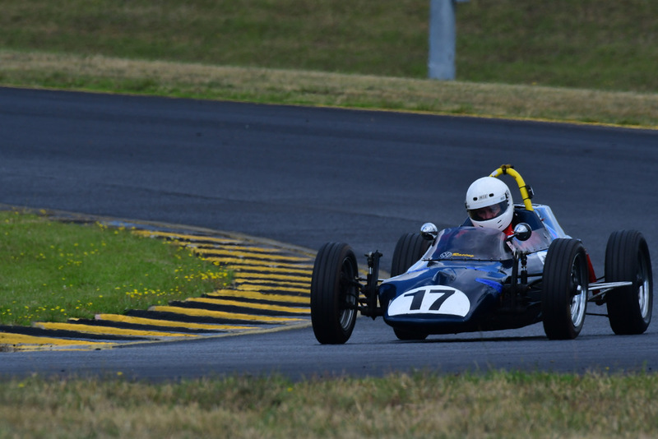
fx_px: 13713
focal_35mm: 750
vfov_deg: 1.8
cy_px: 220
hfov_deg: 2.7
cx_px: 329
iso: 500
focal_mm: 500
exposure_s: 1/640
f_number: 11
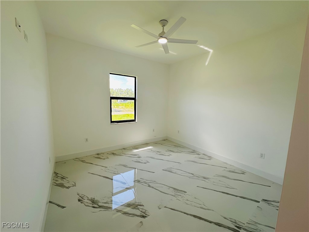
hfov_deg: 102.1
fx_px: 125
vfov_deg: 85.7
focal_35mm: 14
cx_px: 154
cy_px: 116
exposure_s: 1/120
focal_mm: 2.22
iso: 50
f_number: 2.2
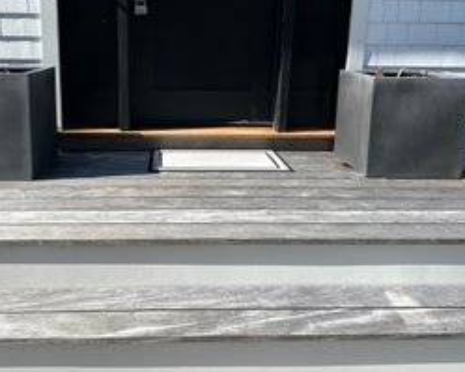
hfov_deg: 51.3
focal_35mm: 35
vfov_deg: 41.9
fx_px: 481
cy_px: 143
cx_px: 195
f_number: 1.5
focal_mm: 5.7
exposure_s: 1/3257
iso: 50
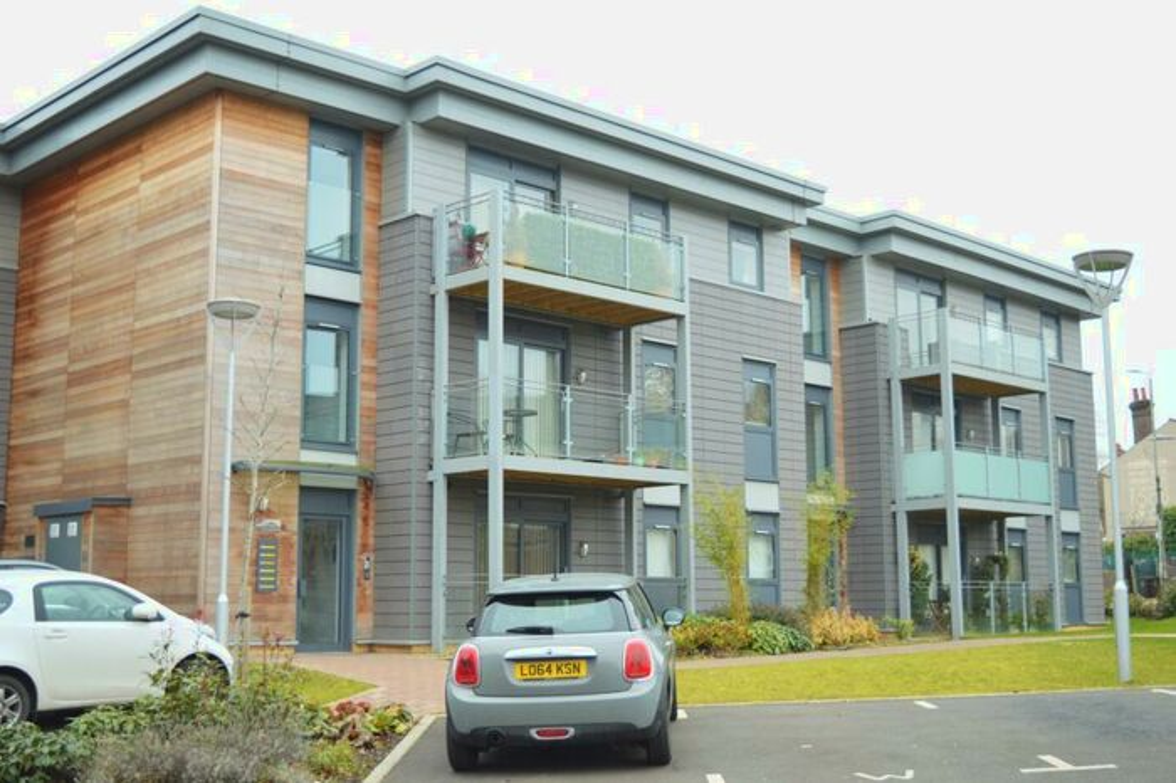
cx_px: 588
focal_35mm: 44
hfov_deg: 45.0
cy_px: 392
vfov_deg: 30.8
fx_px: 1420
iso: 200
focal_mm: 29
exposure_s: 1/60
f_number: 4.2
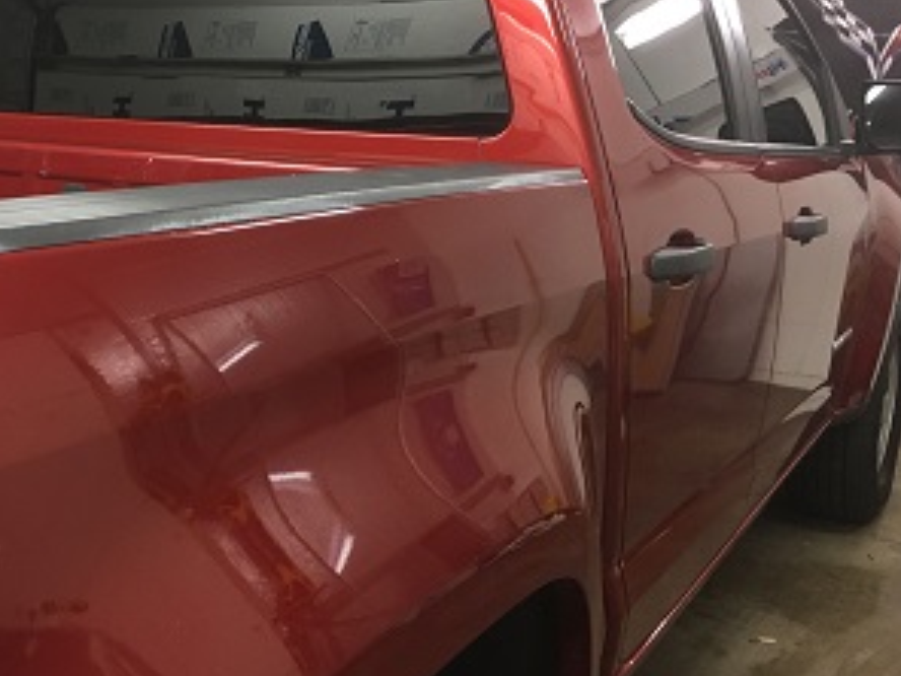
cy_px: 291
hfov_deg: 41.1
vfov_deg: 32.1
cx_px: 253
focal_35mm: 45
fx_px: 1171
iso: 100
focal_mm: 4.15
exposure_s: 1/30
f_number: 2.2
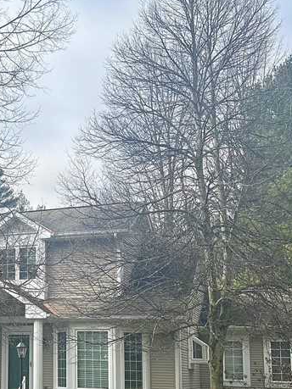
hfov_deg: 23.7
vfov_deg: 32.9
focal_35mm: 58
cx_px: -25
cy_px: 265
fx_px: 653
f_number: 1.5
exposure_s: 1/4444
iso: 50
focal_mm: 5.7
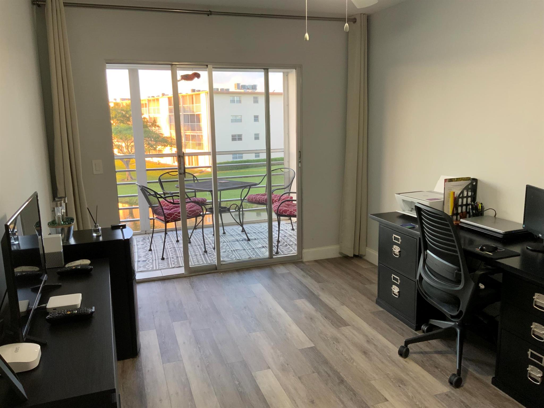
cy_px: 204
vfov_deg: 48.2
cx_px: 272
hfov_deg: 61.7
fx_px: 456
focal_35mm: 29
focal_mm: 3
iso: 100
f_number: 1.8
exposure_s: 1/60
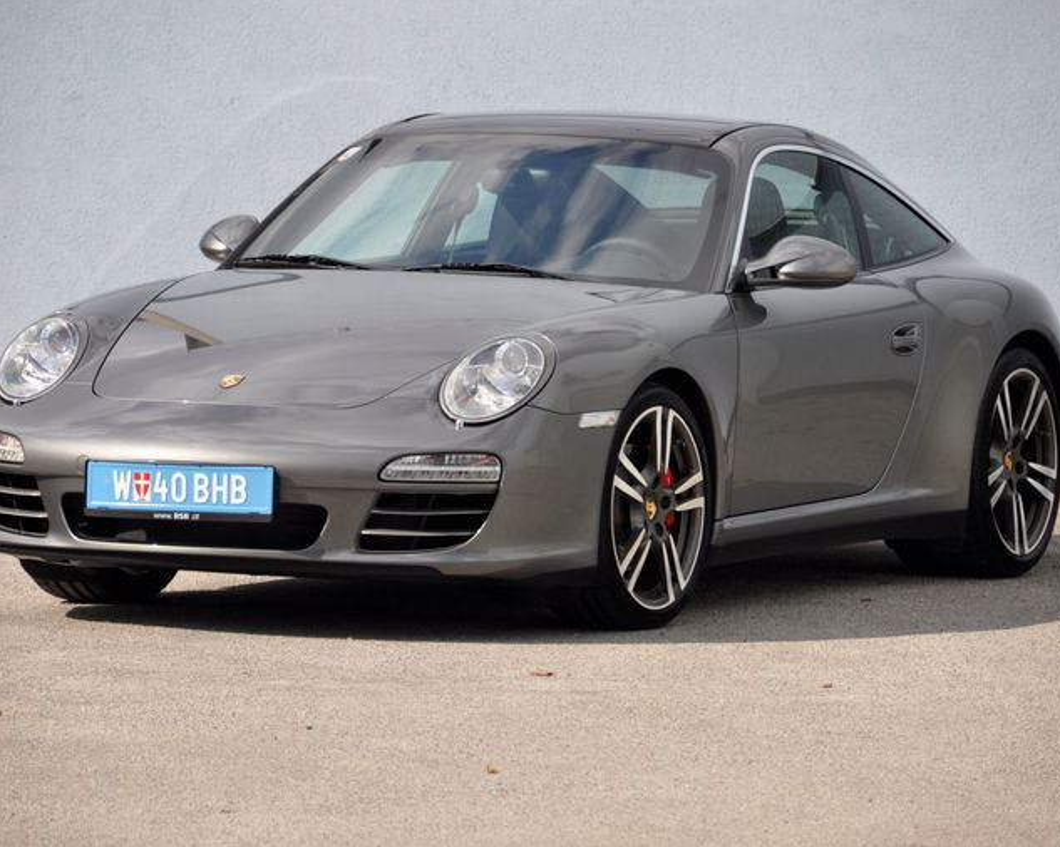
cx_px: 507
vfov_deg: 5.8
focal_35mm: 265
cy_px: 422
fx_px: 8297
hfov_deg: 7.3
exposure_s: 1/800
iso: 500
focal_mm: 155
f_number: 6
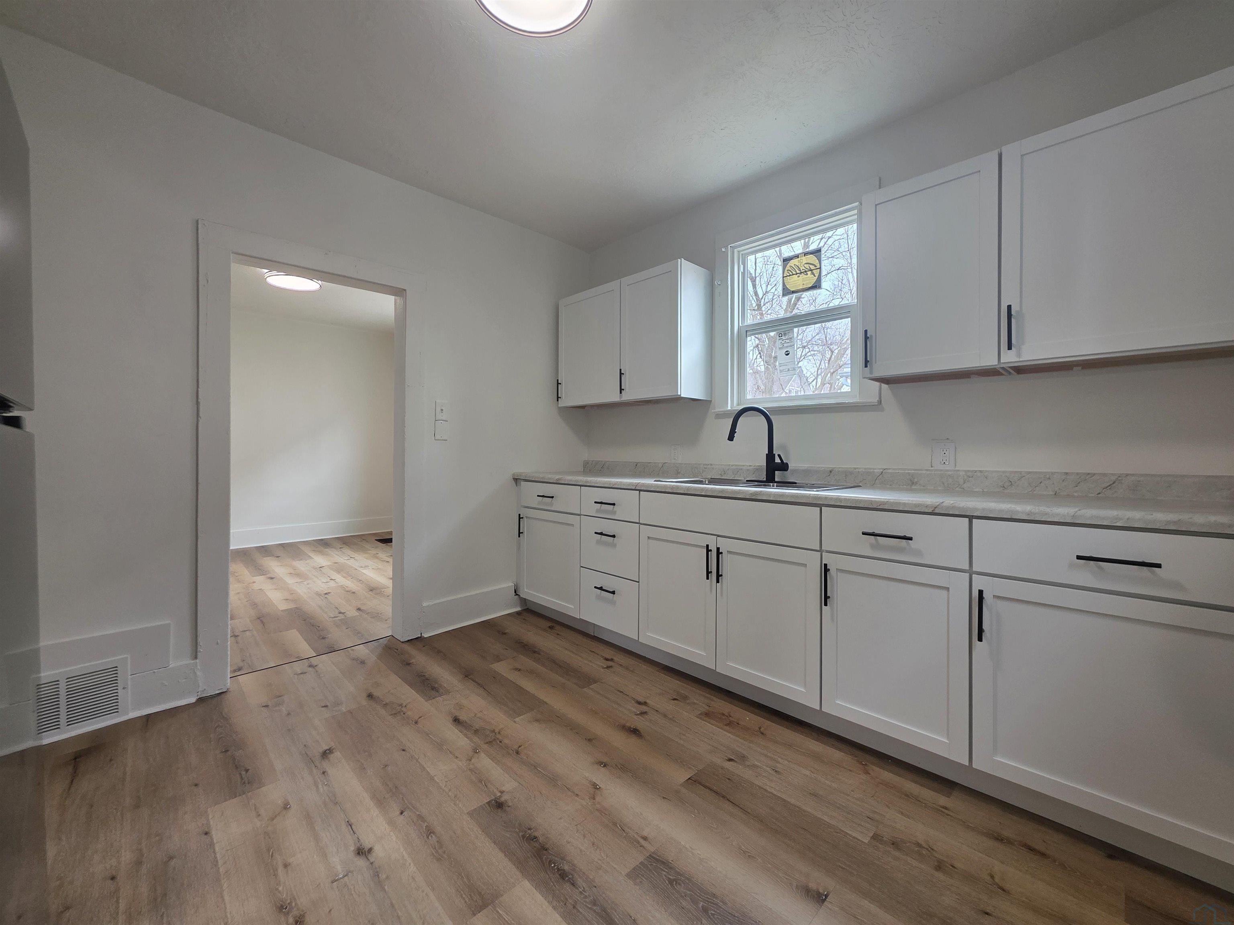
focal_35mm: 13
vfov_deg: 89.9
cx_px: 617
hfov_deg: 106.2
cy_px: 462
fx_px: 463
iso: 125
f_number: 1.9
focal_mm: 2.2
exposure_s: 1/120
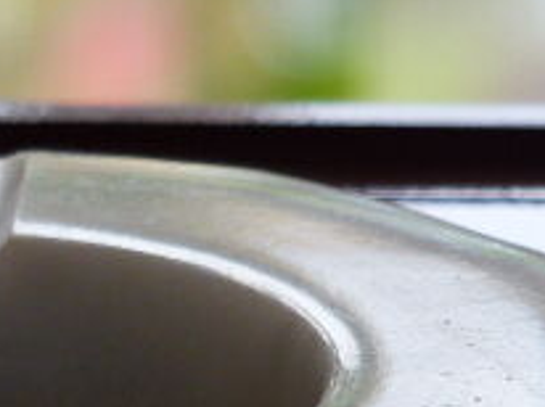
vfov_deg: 1.3
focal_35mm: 1118
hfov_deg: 1.8
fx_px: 17581
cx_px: -69
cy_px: 433
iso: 200
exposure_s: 1/100
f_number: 2.8
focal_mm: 64.6
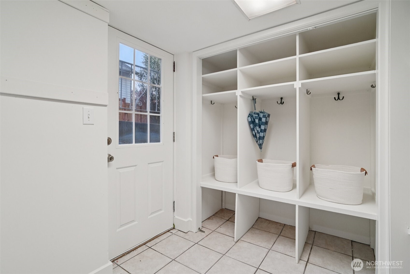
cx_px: 205
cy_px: 137
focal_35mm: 16
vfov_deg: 73.7
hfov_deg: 96.7
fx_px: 182
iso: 1600
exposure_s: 1/80
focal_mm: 16
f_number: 8
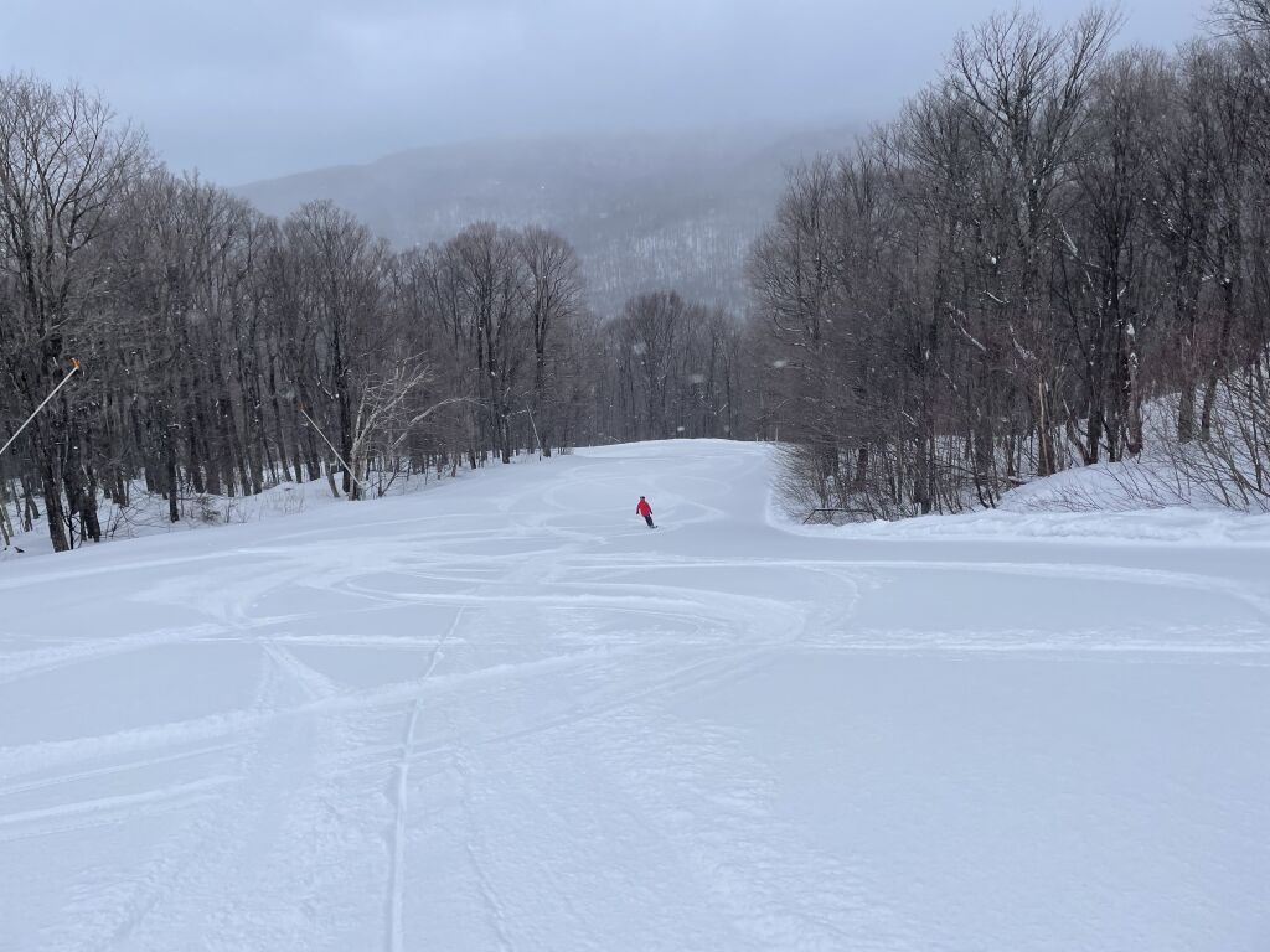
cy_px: 476
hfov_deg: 67.3
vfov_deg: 53.1
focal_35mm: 26
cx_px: 635
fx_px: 954
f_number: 1.6
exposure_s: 1/2817
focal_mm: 4.2
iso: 32
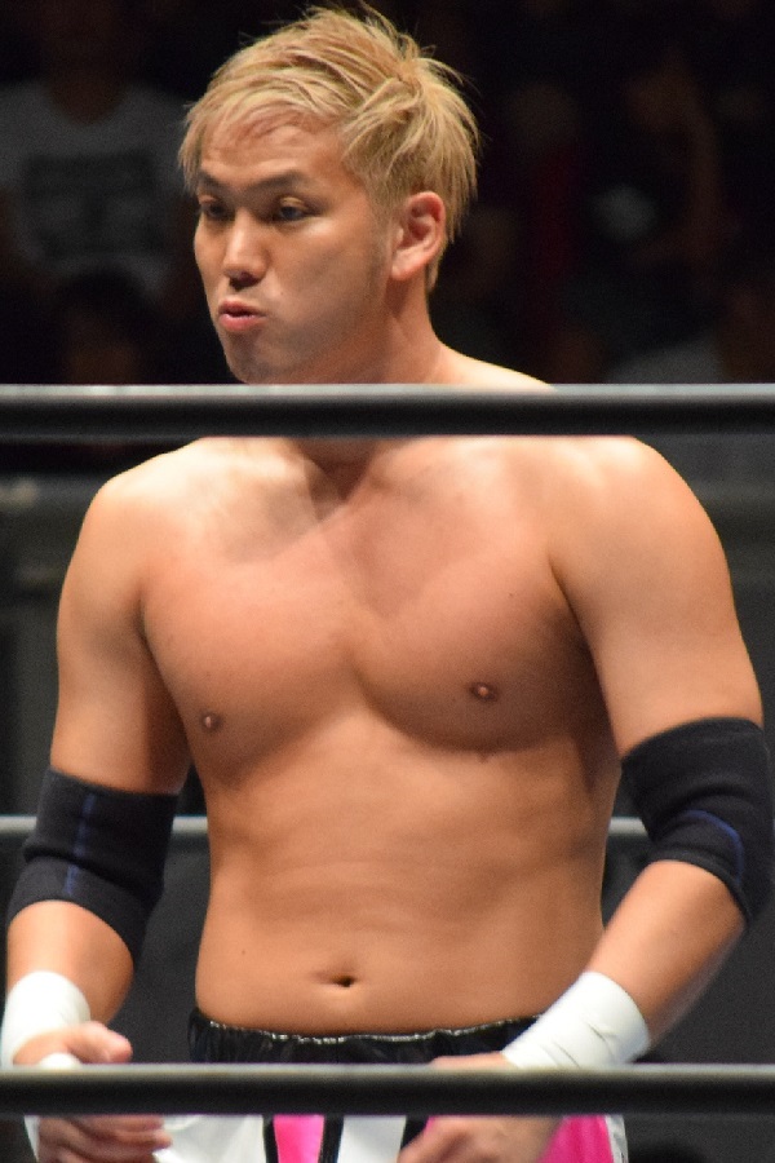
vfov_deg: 6.9
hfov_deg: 4.6
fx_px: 9687
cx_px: 388
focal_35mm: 300
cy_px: 582
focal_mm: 200
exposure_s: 1/160
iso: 3200
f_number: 5.6
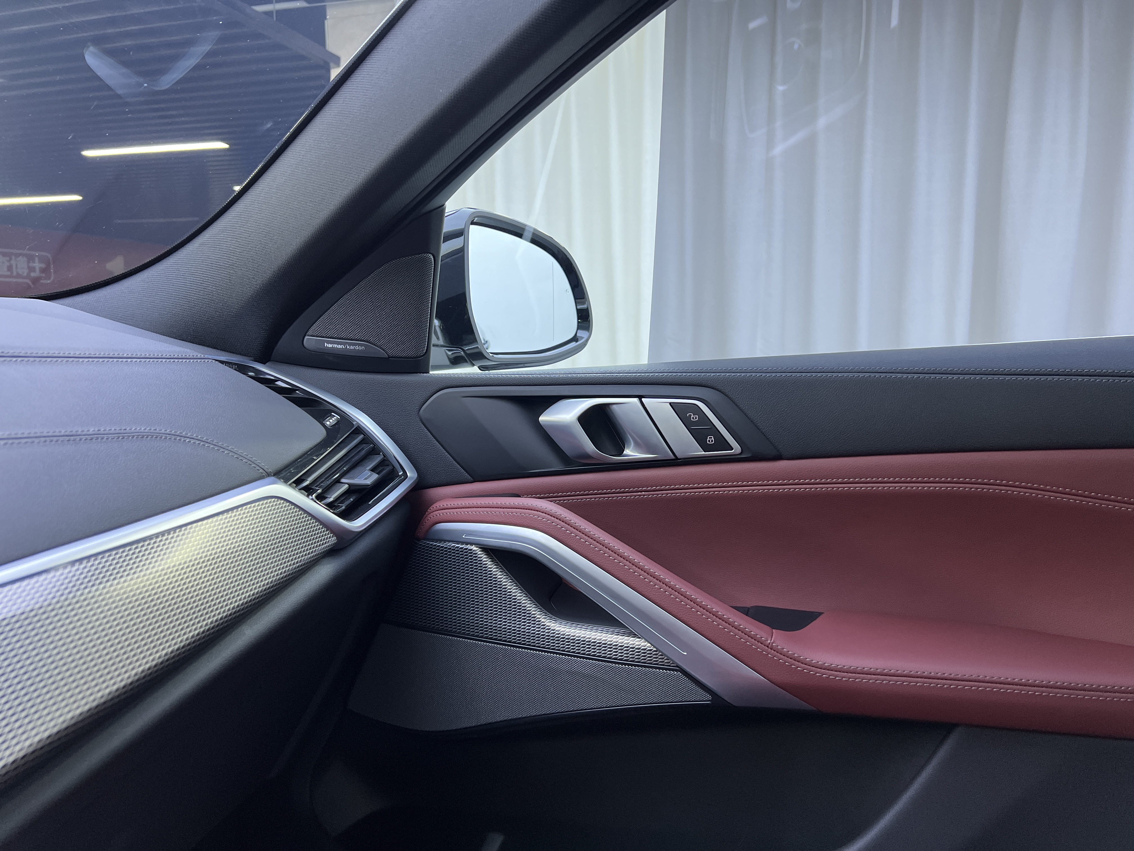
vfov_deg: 53.1
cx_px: 567
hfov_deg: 67.3
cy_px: 426
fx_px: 852
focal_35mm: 26
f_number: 1.5
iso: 100
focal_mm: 5.7
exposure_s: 1/81
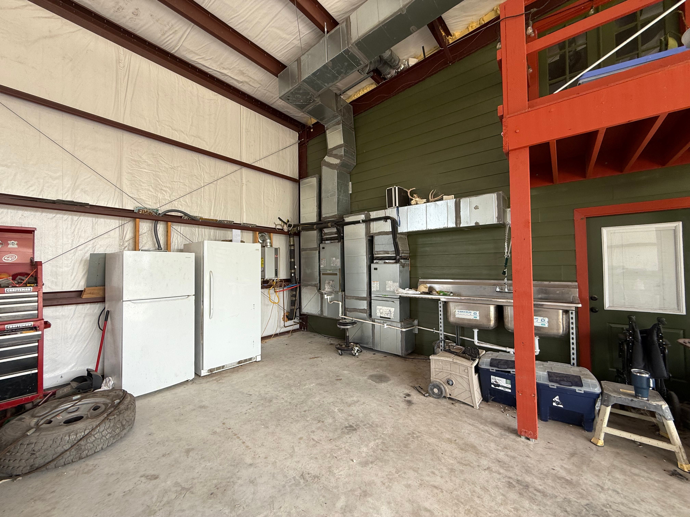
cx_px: 345
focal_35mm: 14
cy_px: 258
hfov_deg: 102.1
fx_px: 279
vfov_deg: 85.7
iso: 50
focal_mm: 2.22
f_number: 2.2
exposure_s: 1/148
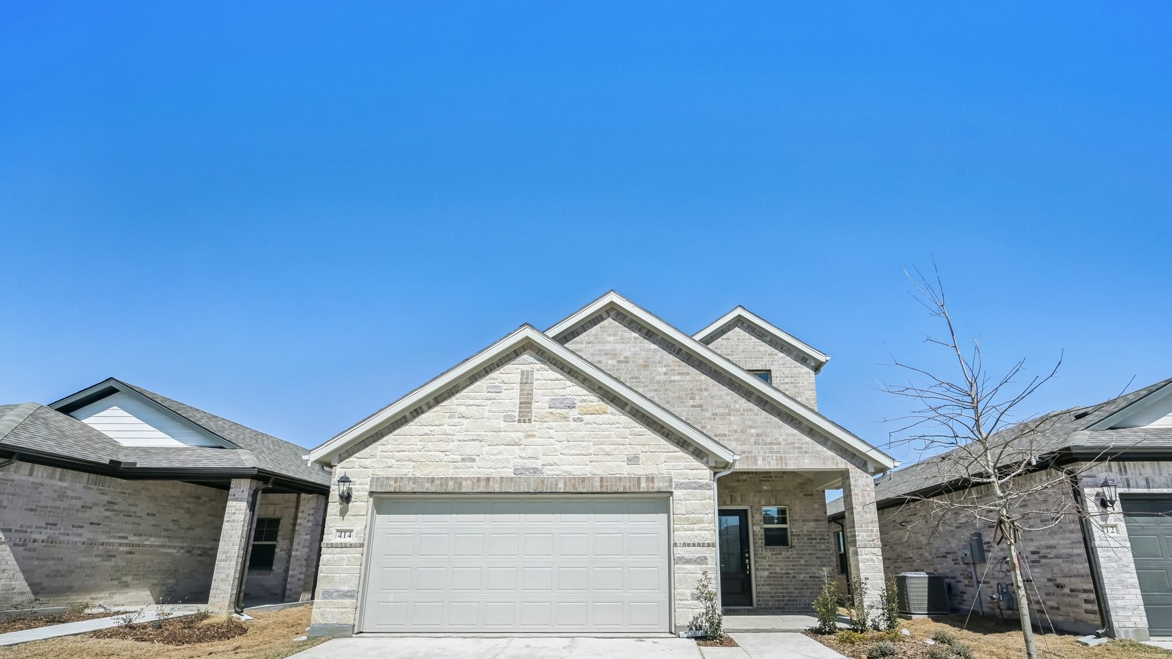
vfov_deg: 62.8
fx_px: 528
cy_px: 421
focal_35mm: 17
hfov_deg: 95.8
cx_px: 629
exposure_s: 1/500
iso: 100
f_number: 9
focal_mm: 14
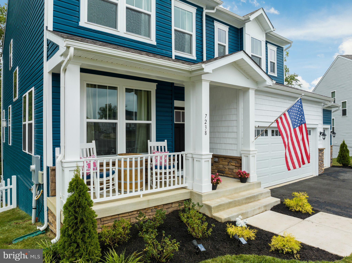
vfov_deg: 56.8
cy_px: 132
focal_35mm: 24
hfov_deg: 71.6
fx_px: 244
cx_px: 176
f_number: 4
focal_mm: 12.29
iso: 100
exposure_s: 1/320
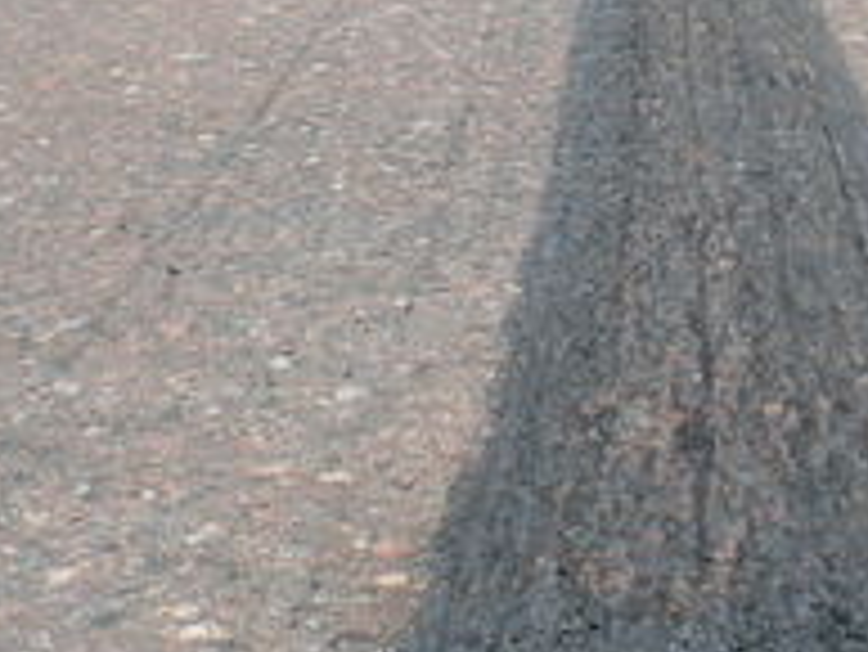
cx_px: 666
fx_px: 3161
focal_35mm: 126
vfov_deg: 11.7
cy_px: 54
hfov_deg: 15.6
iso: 50
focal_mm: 6.3
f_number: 4.6
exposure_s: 1/147
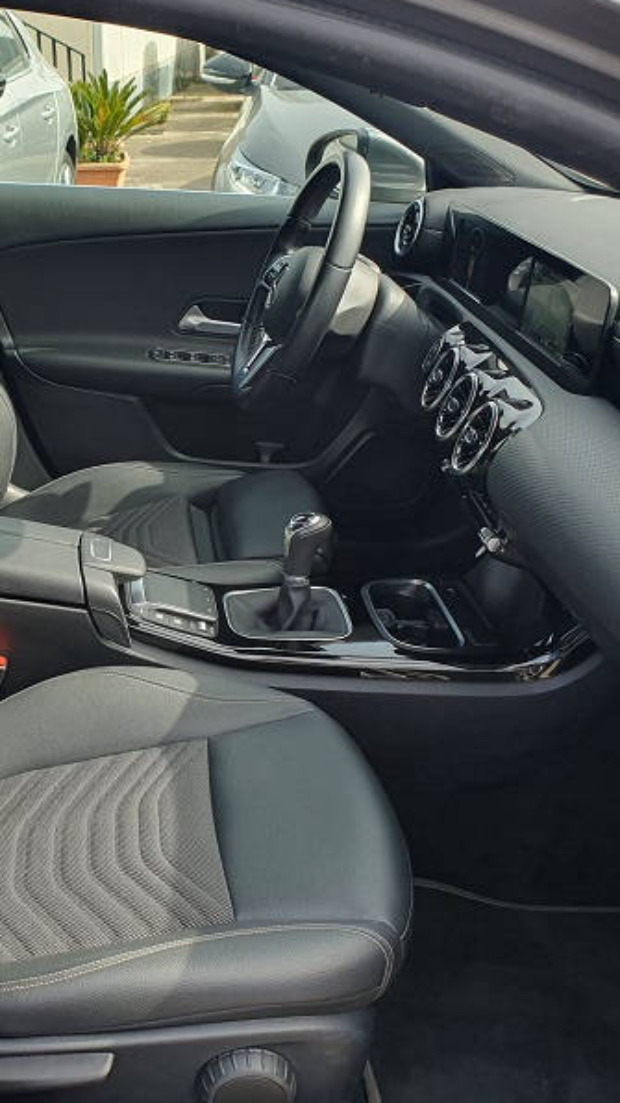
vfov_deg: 52.8
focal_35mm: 38
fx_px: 1111
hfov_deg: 30.1
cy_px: 550
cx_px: 89
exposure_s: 1/221
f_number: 2.4
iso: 50
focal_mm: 4.32
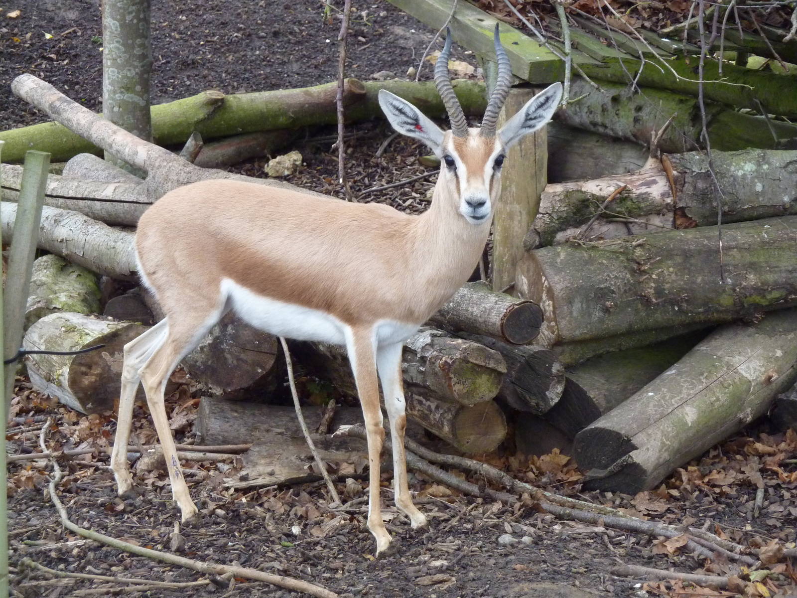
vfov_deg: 11.6
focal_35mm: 128
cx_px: 398
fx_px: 2947
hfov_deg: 15.4
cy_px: 299
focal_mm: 21
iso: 400
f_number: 4.4
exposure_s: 1/50
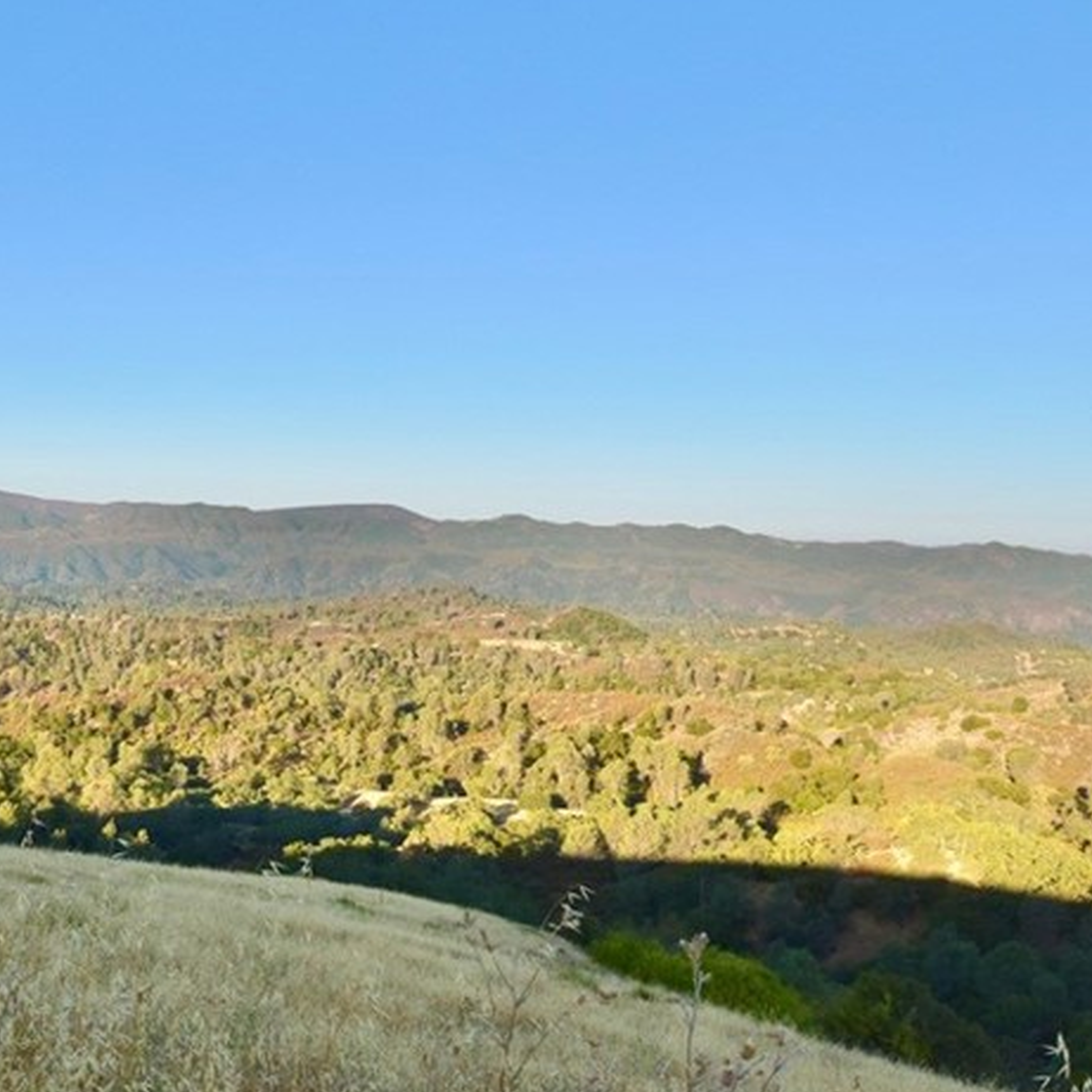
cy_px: 592
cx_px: 28
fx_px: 1213
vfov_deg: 48.4
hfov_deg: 42.6
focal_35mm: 34
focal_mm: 12
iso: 400
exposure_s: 1/320
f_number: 10
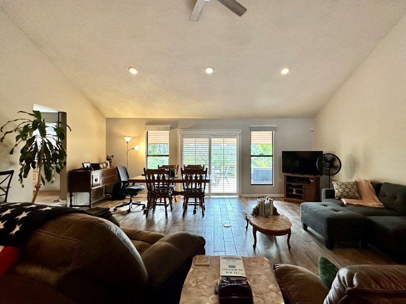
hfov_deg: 90.9
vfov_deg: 74.7
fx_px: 199
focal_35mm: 17
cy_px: 152
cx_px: 214
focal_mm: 2.22
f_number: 2.2
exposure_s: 1/120
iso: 250
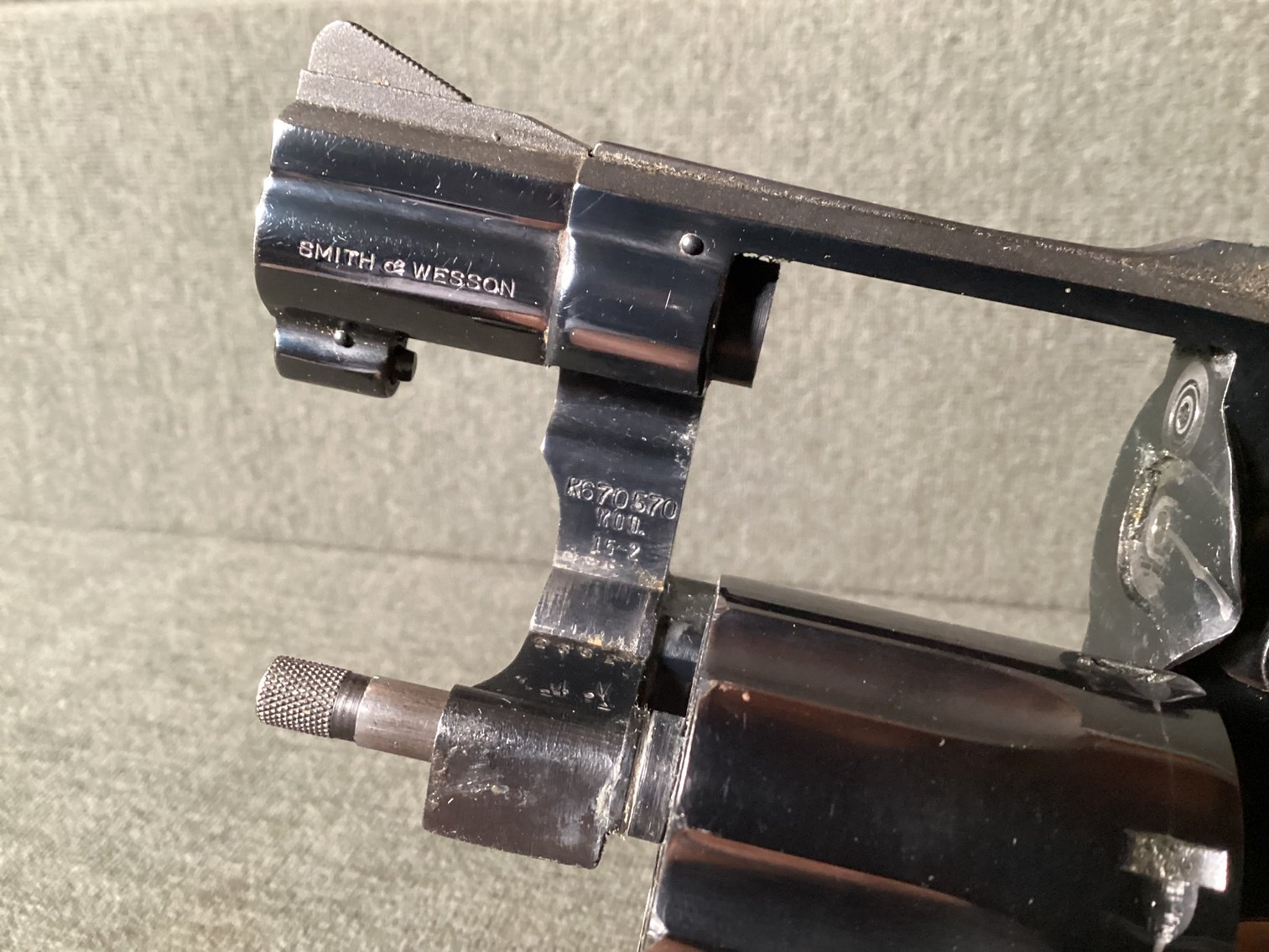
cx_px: 634
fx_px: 1137
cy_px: 476
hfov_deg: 58.3
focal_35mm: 31
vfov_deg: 45.4
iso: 400
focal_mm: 3.3
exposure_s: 1/30
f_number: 2.4
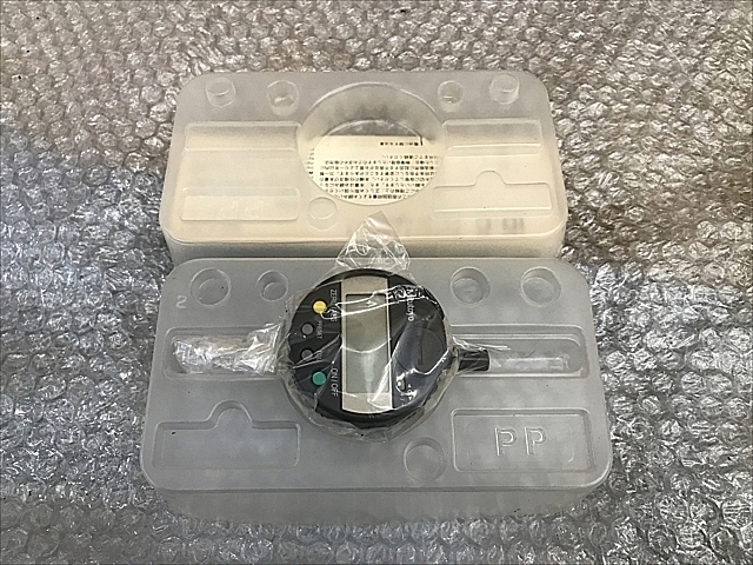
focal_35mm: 28
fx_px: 609
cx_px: 376
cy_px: 282
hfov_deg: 63.4
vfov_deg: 49.7
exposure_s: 1/30
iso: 32
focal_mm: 3.99
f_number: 1.8
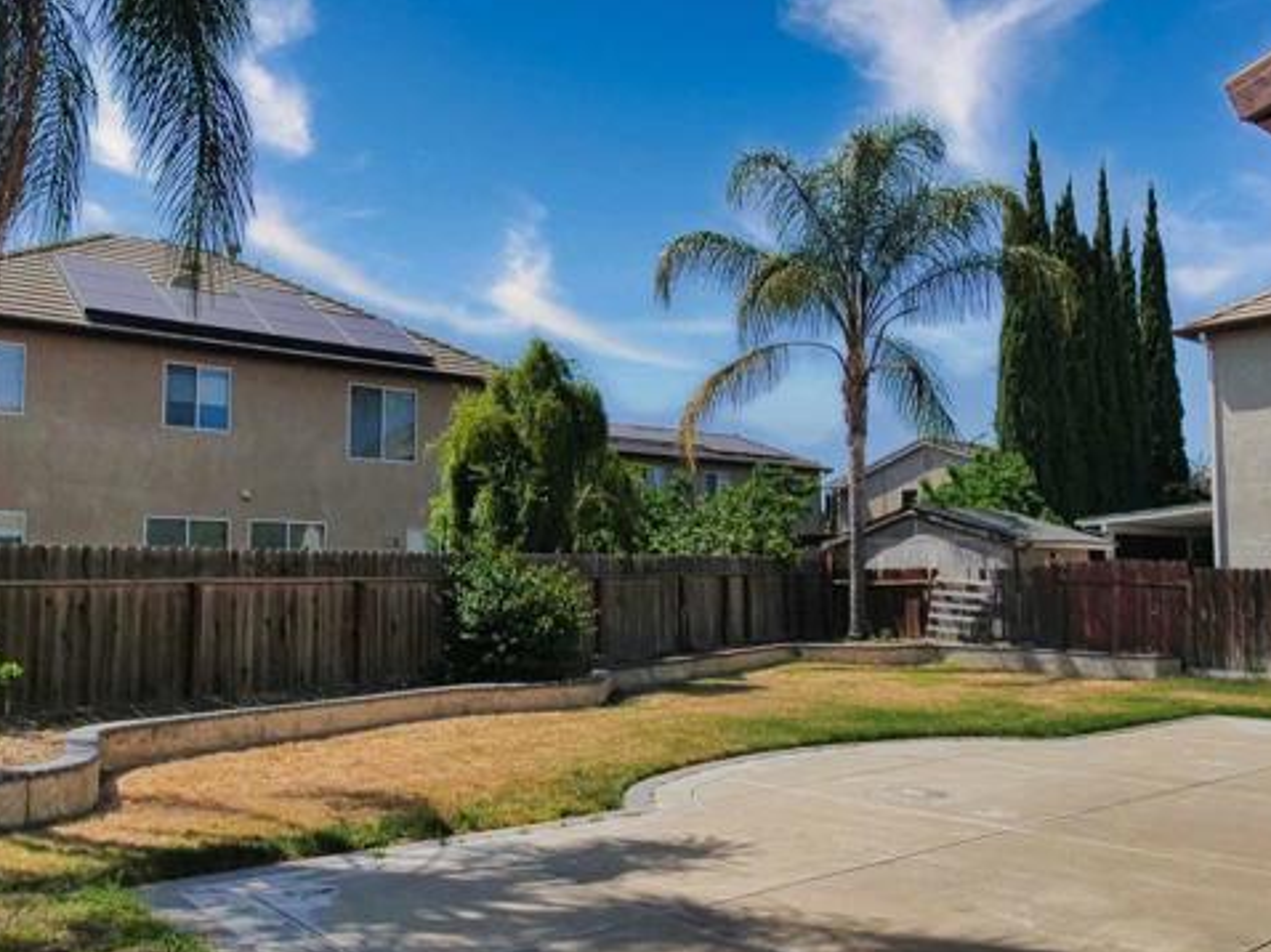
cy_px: 508
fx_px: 1101
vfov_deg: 46.7
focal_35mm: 30
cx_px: 662
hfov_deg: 60.0
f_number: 4.5
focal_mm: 7
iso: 320
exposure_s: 1/4000
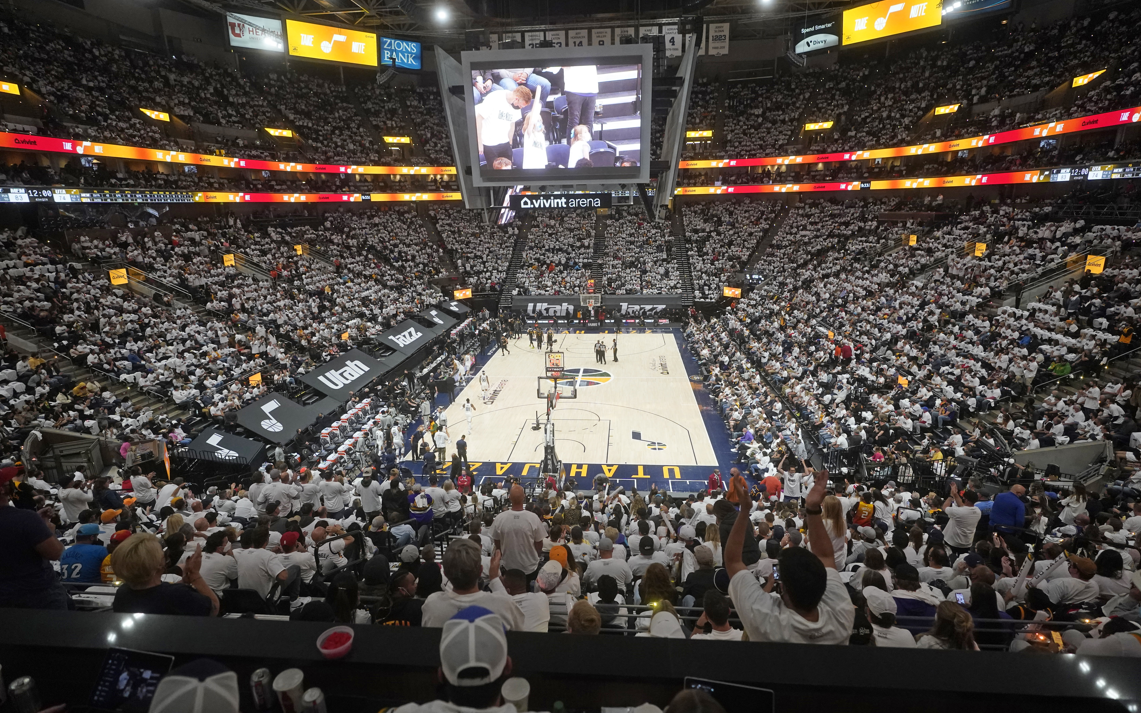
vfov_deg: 65.0
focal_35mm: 18
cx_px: 570
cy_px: 370
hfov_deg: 91.1
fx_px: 560
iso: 3200
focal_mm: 17
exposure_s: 1/1600
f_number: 2.8
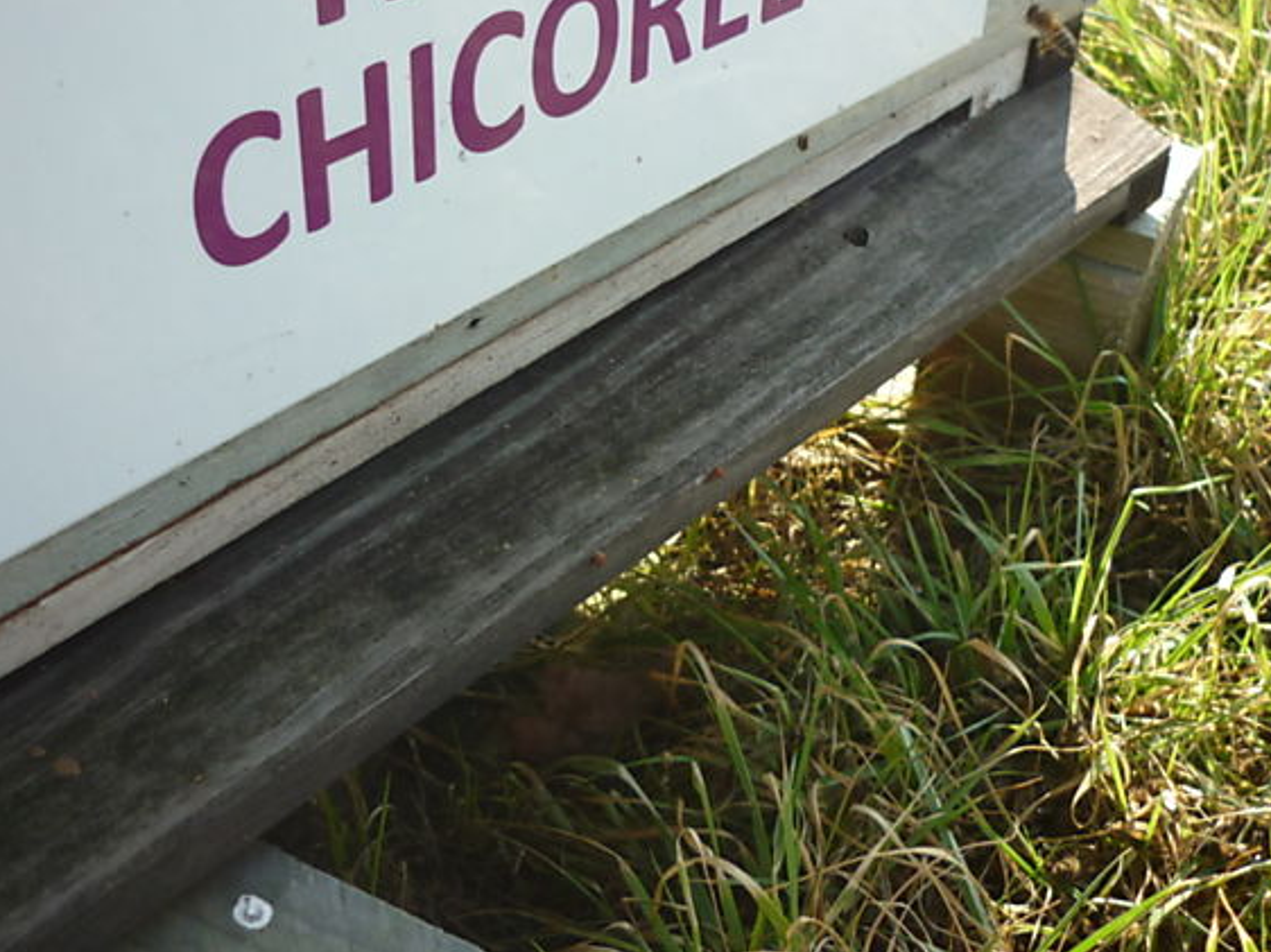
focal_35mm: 47
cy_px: 310
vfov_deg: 30.6
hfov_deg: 40.3
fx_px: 1725
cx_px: 751
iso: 80
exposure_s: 1/320
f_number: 2.8
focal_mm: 5.5
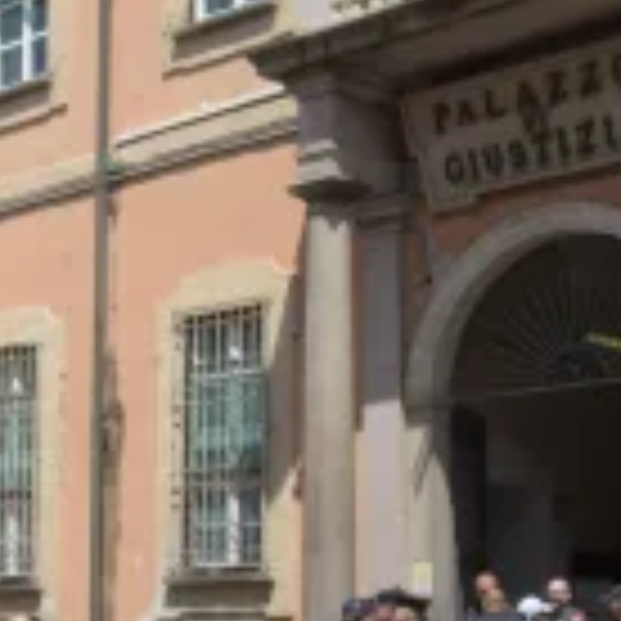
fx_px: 1847
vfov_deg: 19.0
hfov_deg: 18.7
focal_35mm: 91
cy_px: 439
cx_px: 54
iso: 640
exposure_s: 1/250
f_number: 22
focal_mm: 25
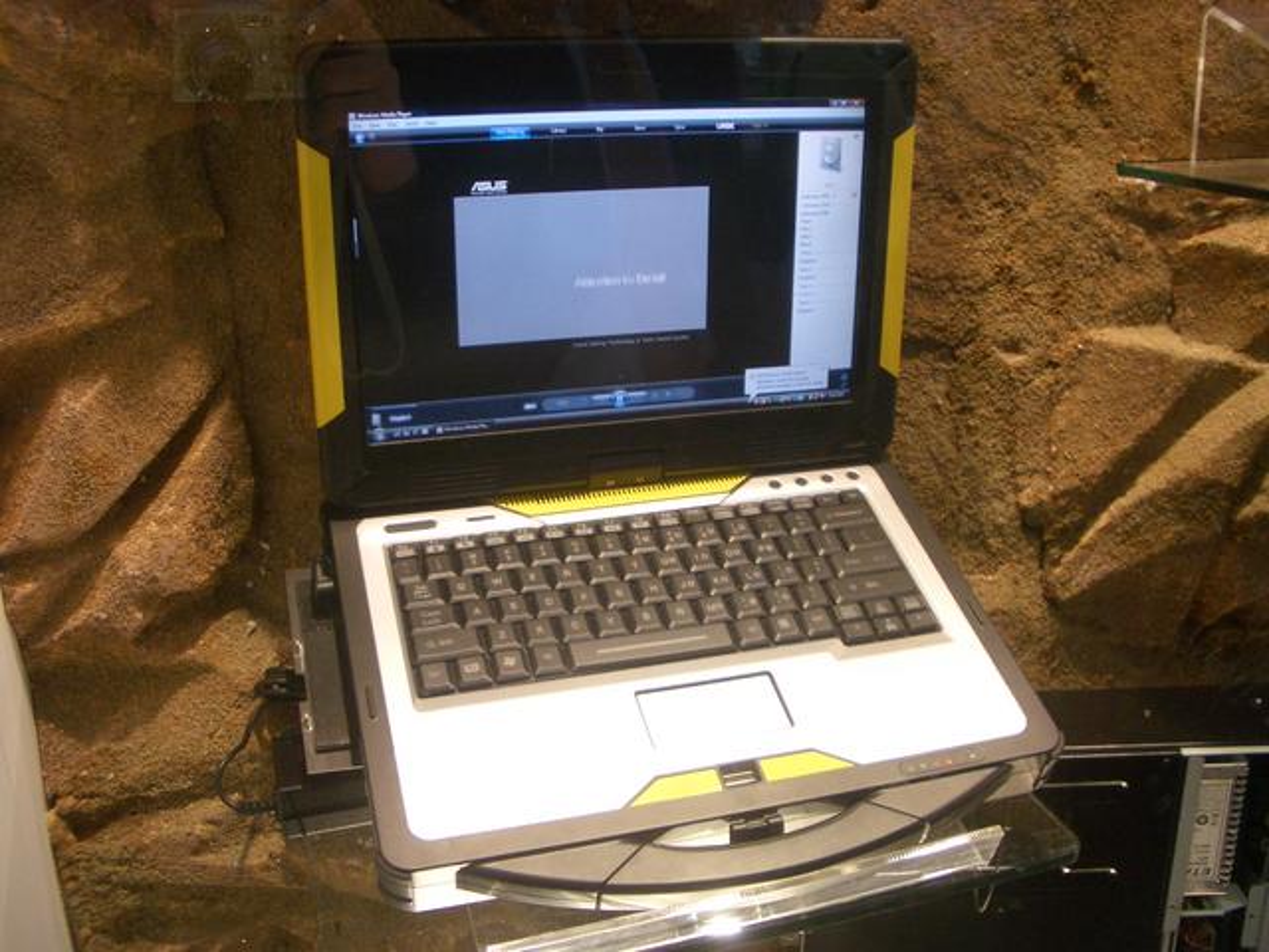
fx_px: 1283
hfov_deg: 52.6
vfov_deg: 40.7
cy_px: 476
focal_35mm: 35
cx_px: 634
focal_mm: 5.8
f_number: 2.6
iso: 100
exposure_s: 1/50
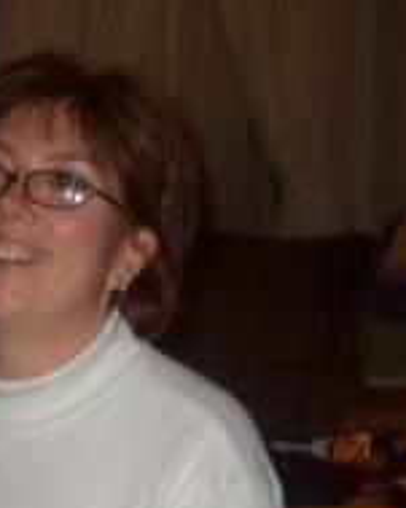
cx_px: 32
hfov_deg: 18.6
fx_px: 1218
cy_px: 505
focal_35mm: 81
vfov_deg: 22.7
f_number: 2.6
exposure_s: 1/60
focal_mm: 5.8
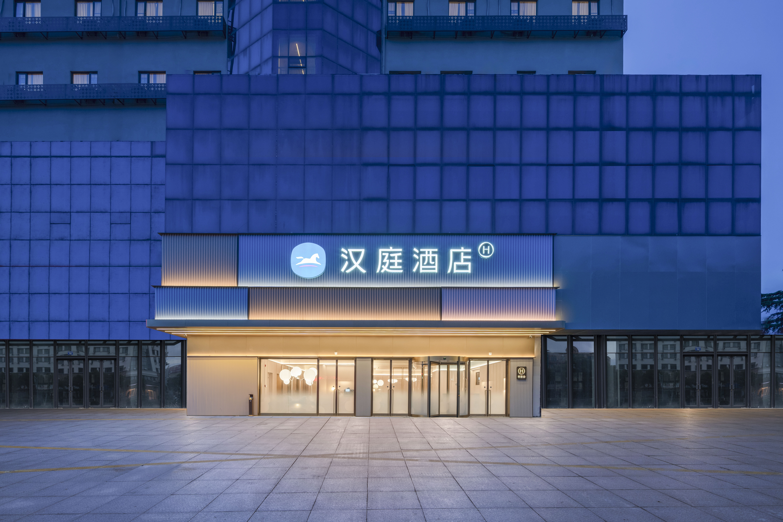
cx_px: 392
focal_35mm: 17
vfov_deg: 70.4
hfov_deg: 93.3
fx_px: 370
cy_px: 261
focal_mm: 17
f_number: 10
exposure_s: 1/25
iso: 320
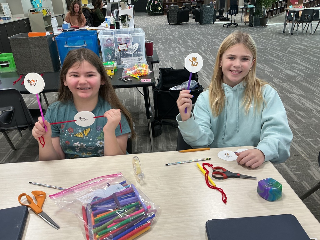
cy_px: 120
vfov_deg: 48.2
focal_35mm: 29
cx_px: 160
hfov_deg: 61.7
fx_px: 268
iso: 40
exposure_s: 1/60
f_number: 1.8
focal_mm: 3
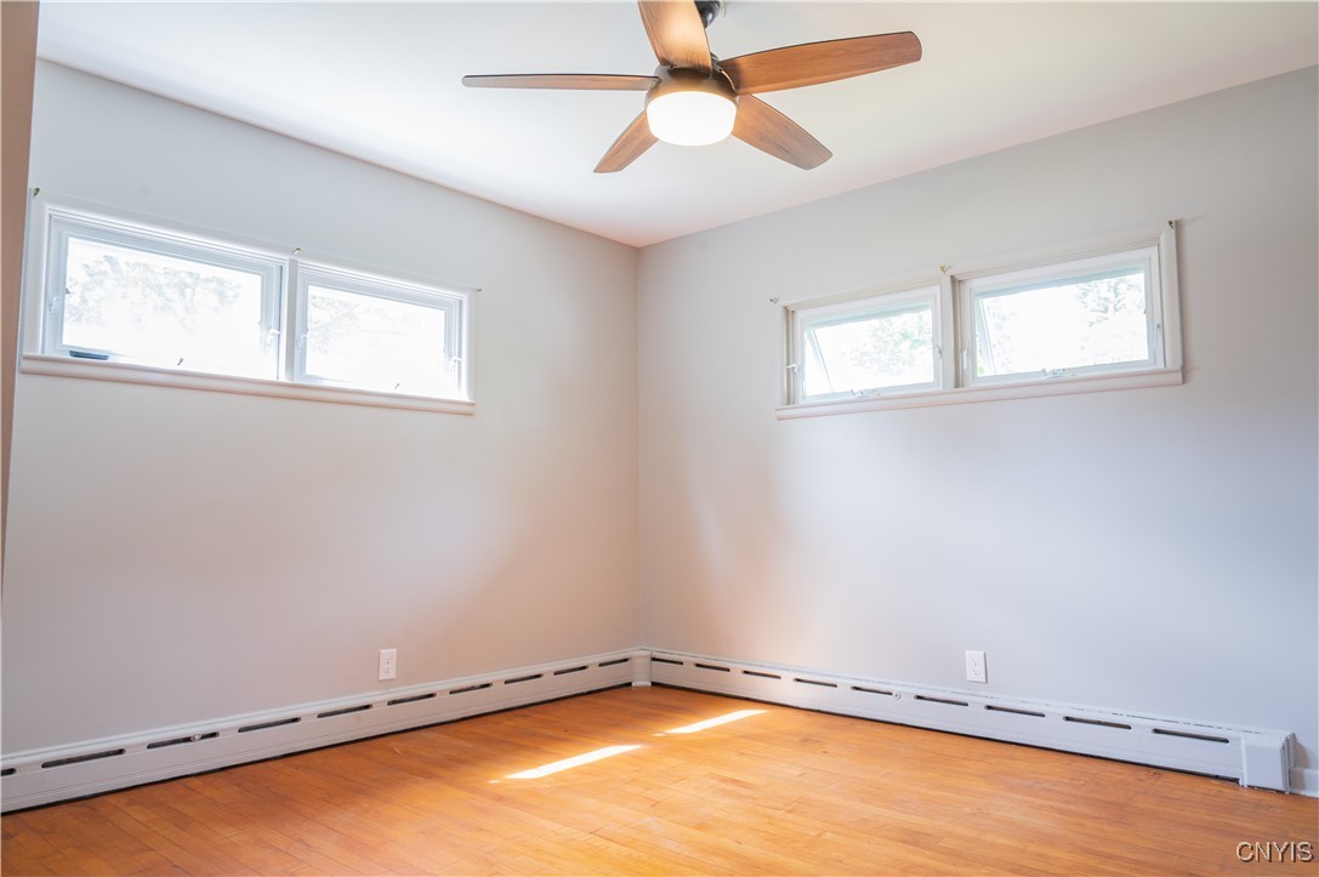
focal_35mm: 24
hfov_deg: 73.8
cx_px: 660
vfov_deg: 53.1
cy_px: 438
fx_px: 879
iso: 640
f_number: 9
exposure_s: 1/5
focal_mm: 24
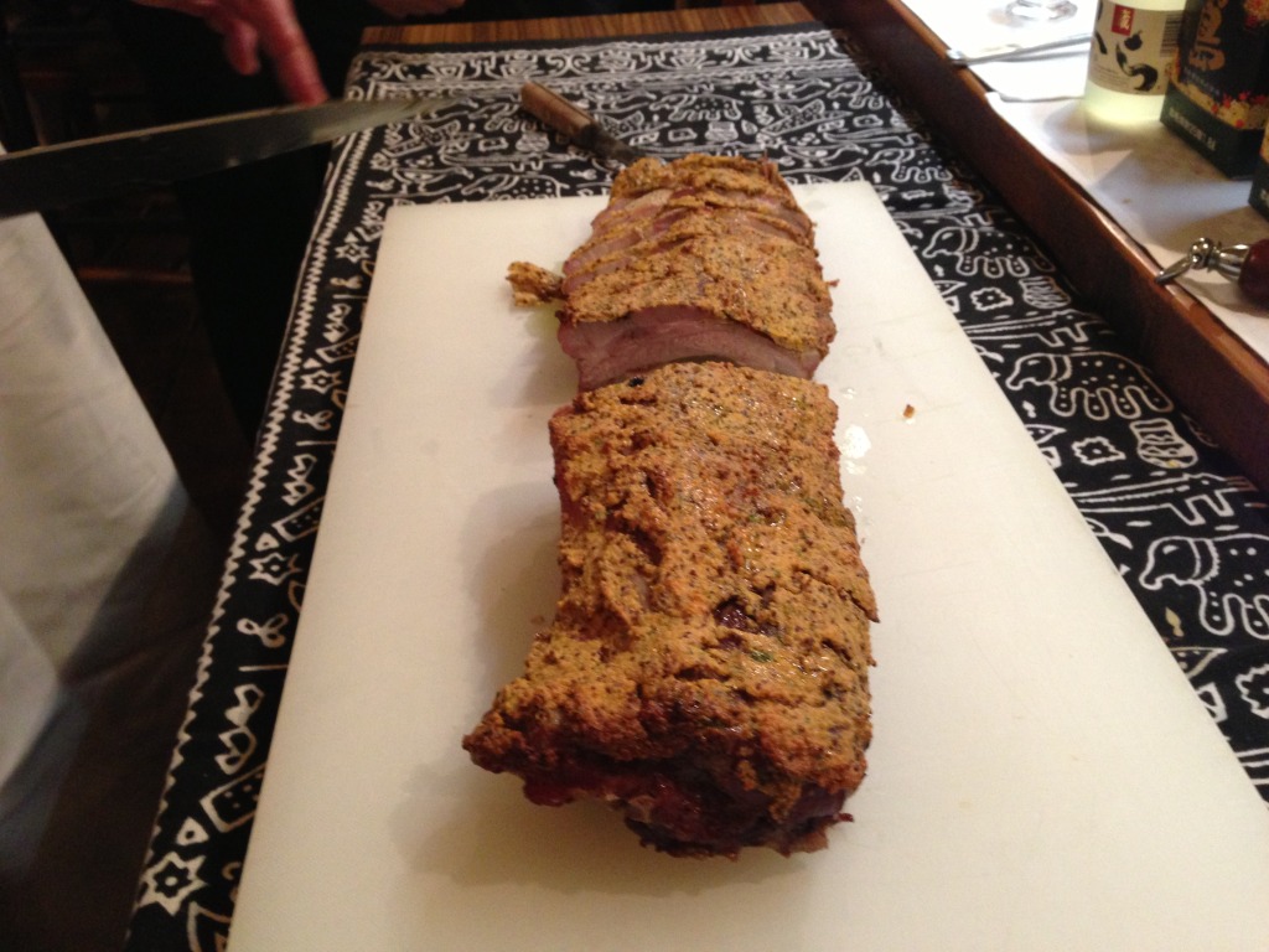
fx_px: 1210
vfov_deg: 42.9
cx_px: 634
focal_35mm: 33
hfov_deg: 55.4
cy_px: 476
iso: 320
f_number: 2.4
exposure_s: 1/20
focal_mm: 4.13
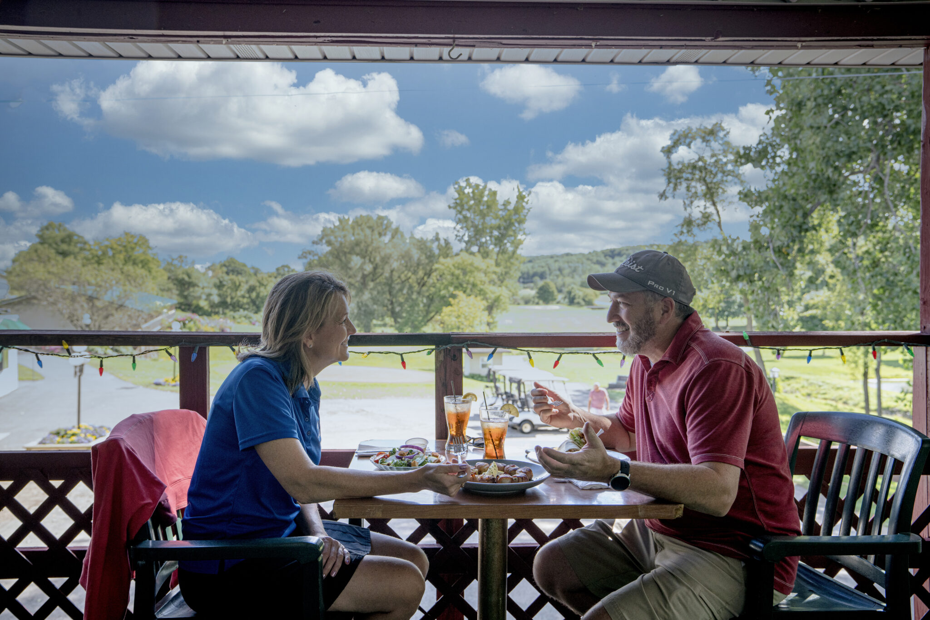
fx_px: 801
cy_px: 310
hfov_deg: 60.3
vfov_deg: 42.3
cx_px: 465
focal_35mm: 31
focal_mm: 31
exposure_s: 1/500
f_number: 4.5
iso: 800
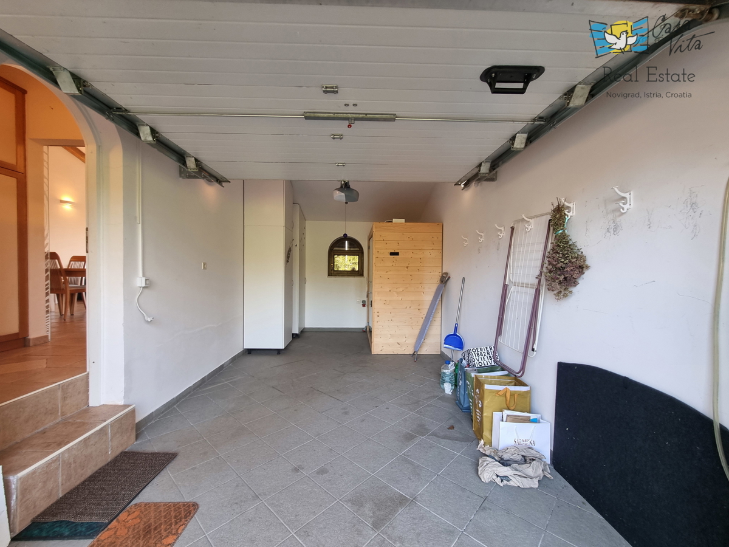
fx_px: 274
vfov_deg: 89.9
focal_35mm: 13
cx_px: 364
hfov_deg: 106.2
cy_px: 274
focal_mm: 2.2
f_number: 2.2
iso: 100
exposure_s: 1/50
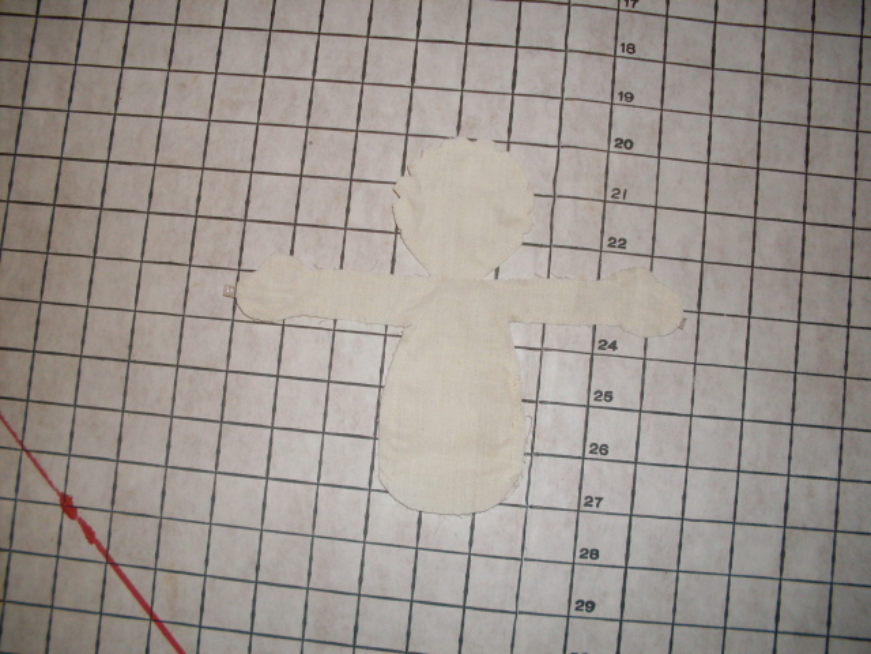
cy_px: 327
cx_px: 436
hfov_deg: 49.0
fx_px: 956
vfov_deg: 37.7
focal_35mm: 38
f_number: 2.8
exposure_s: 1/45
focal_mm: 6.3
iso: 100
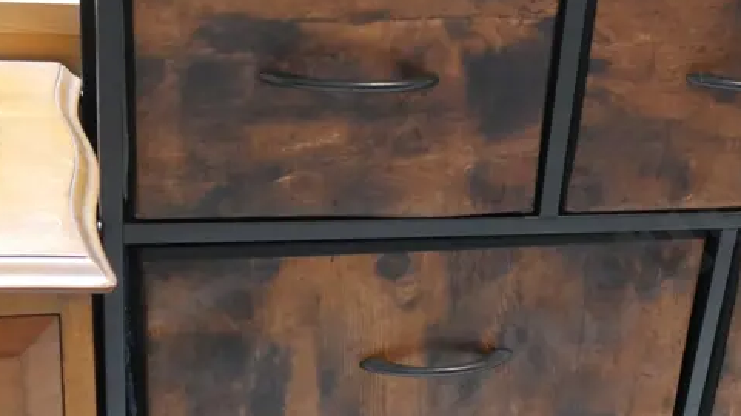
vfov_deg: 18.3
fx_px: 1277
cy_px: 343
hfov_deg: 31.8
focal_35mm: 65
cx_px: 550
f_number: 4
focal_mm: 14
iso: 2500
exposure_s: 1/60
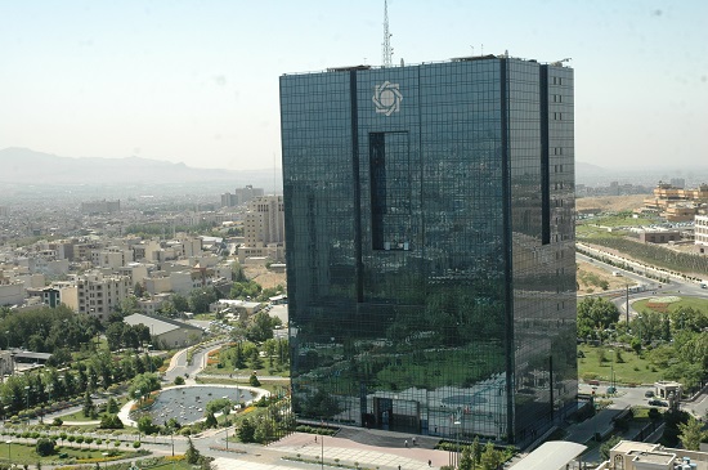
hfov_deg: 37.9
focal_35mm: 52
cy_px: 235
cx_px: 354
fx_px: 1031
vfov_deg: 25.7
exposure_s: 1/400
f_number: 11
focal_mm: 35
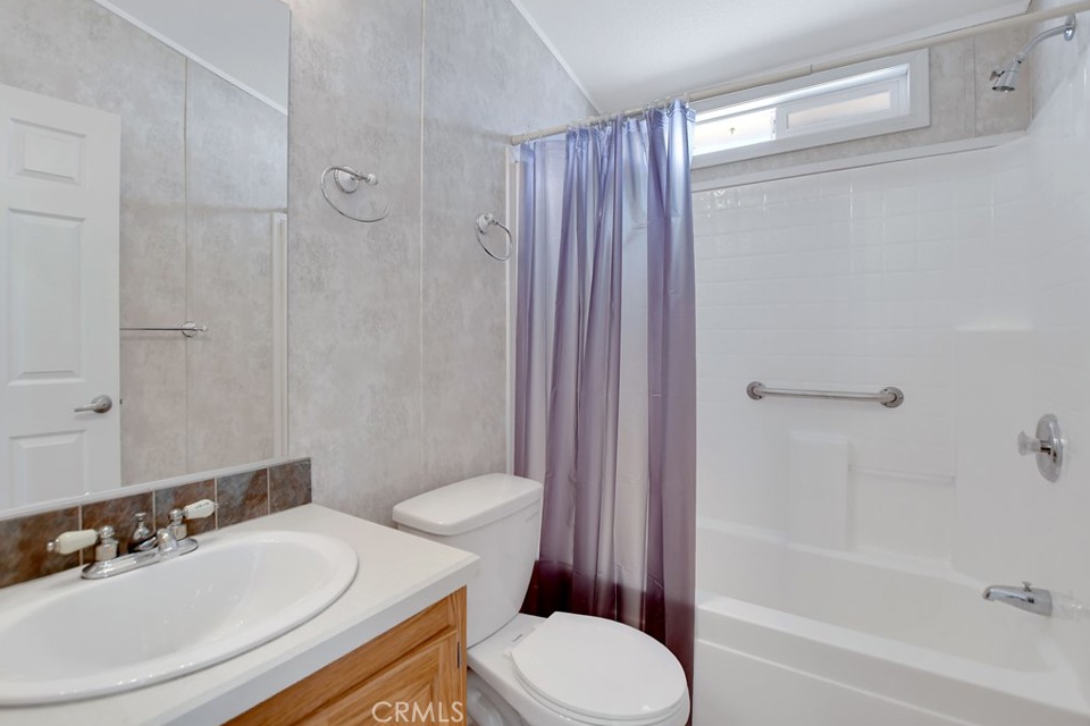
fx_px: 484
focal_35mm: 16
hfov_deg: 96.7
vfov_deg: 73.7
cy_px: 341
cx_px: 521
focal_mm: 10
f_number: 5
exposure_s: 1/100
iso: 1250
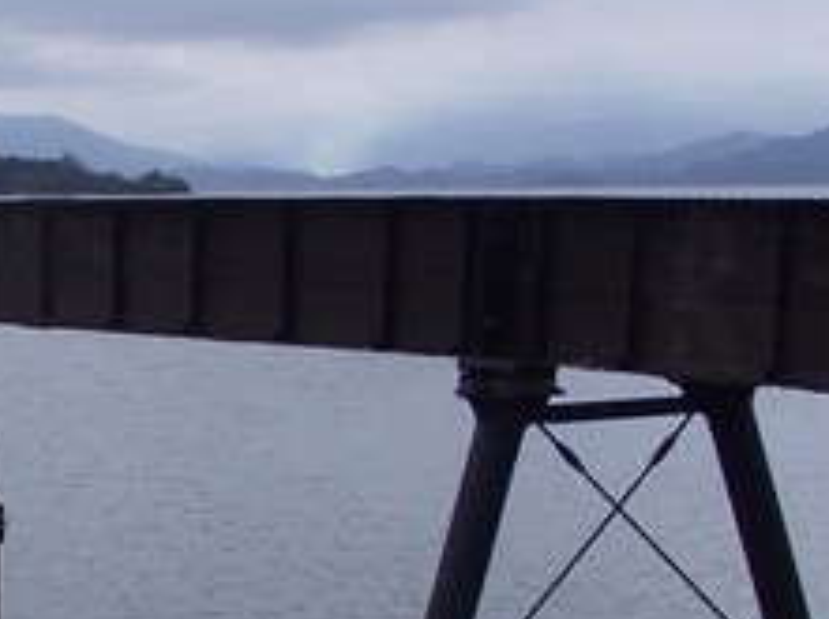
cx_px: -330
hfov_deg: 14.2
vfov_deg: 11.2
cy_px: 488
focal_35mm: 132
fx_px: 3156
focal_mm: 5.3
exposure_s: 1/400
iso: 80
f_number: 6.2
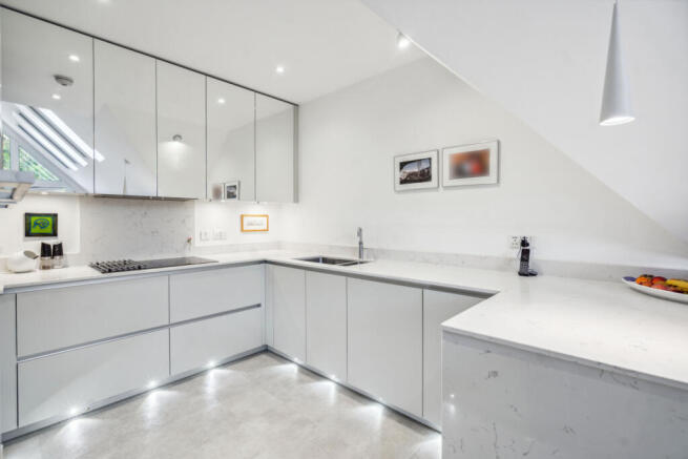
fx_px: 306
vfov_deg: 73.8
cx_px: 344
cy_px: 230
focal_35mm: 16
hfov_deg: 96.7
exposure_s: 1/40
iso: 320
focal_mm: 16
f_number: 5.6
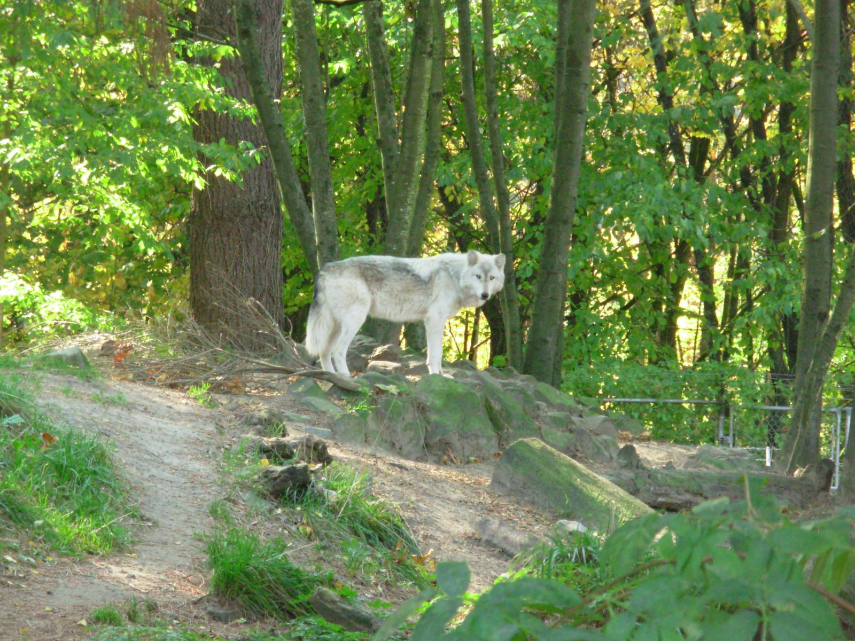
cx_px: 428
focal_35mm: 190
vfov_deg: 7.8
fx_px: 4693
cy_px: 320
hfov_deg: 10.4
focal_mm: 31.4
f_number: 5
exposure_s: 1/55.4
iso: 200
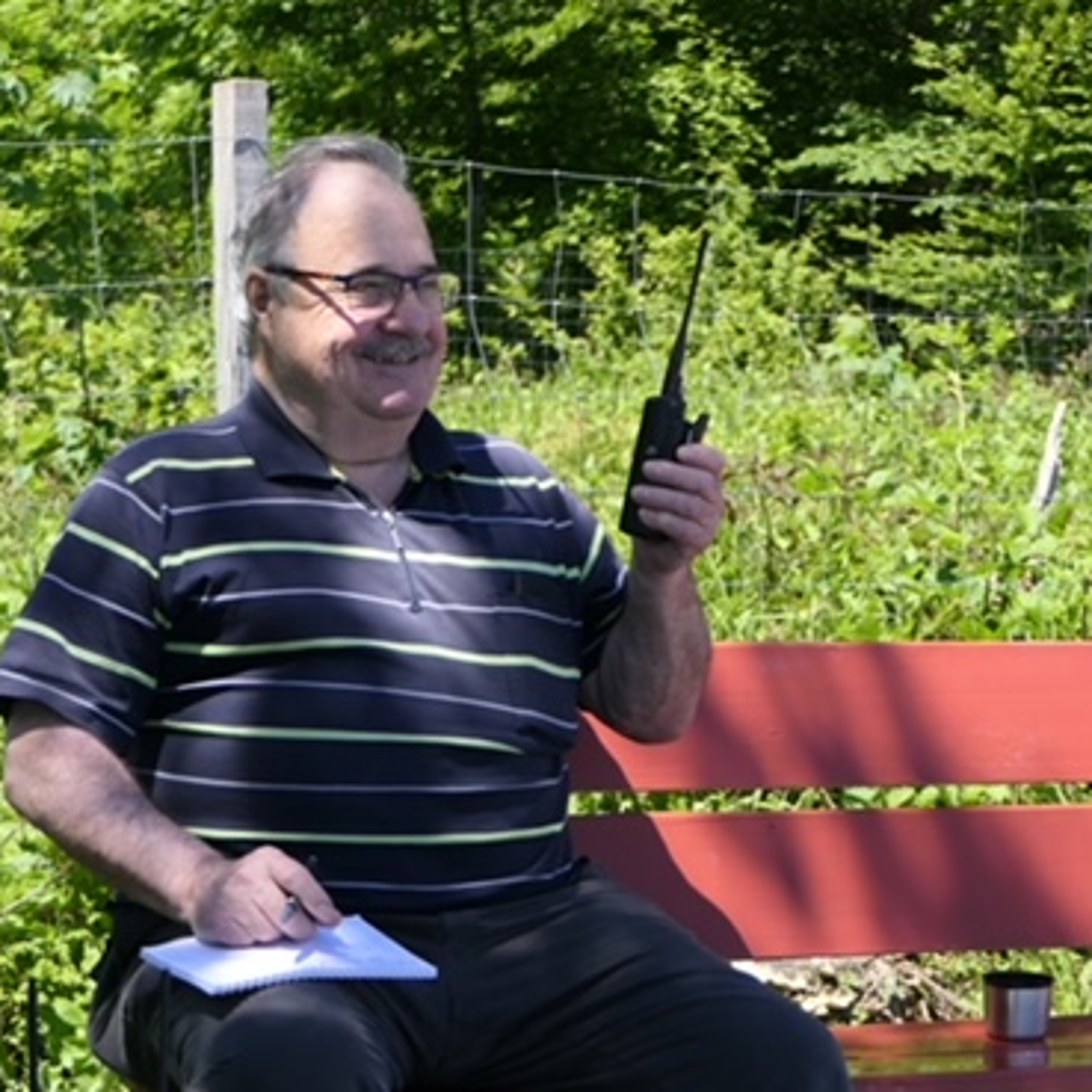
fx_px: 3319
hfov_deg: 18.6
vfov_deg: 18.7
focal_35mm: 93
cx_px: 746
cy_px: 494
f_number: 4
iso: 125
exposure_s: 1/400
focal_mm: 23.1
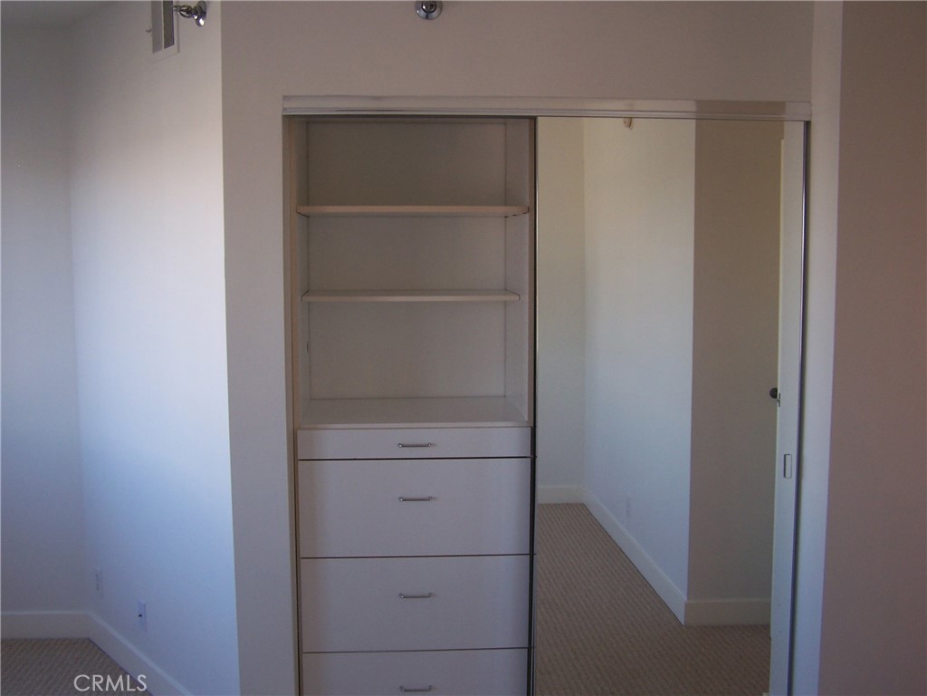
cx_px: 464
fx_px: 1018
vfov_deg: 37.7
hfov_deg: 49.0
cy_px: 348
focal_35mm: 38
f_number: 2.8
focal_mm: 6.3
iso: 80
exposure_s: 1/80
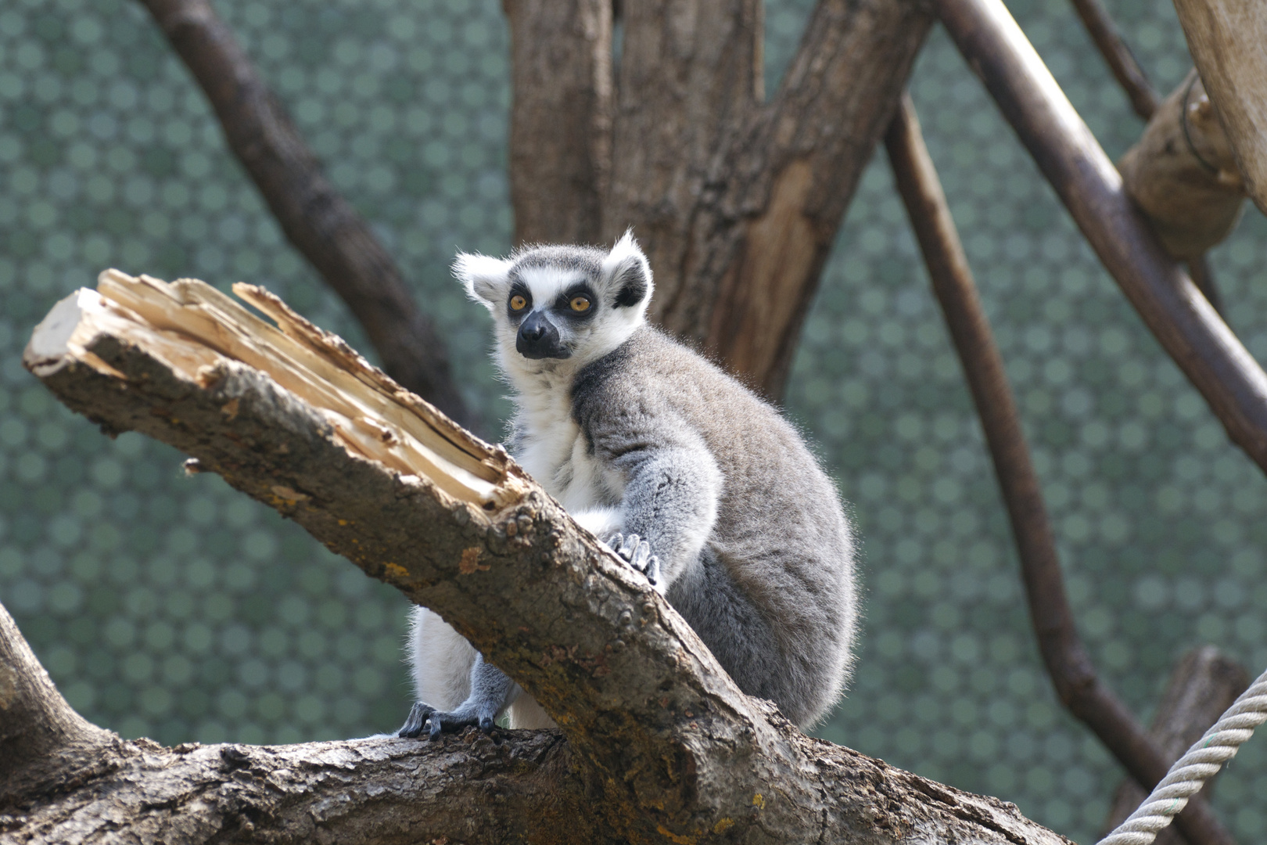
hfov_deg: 11.8
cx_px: 634
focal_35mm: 174
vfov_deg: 7.9
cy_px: 422
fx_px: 6123
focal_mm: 116
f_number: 4.8
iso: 400
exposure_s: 1/320
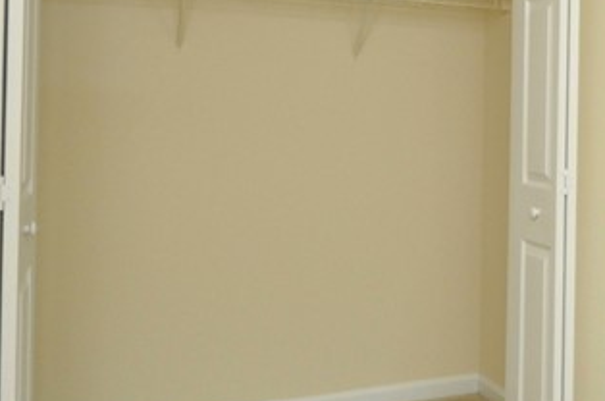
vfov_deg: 25.6
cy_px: 104
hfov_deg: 32.8
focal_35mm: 52
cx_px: 690
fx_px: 872
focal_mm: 10
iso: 800
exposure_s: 1/60
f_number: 4
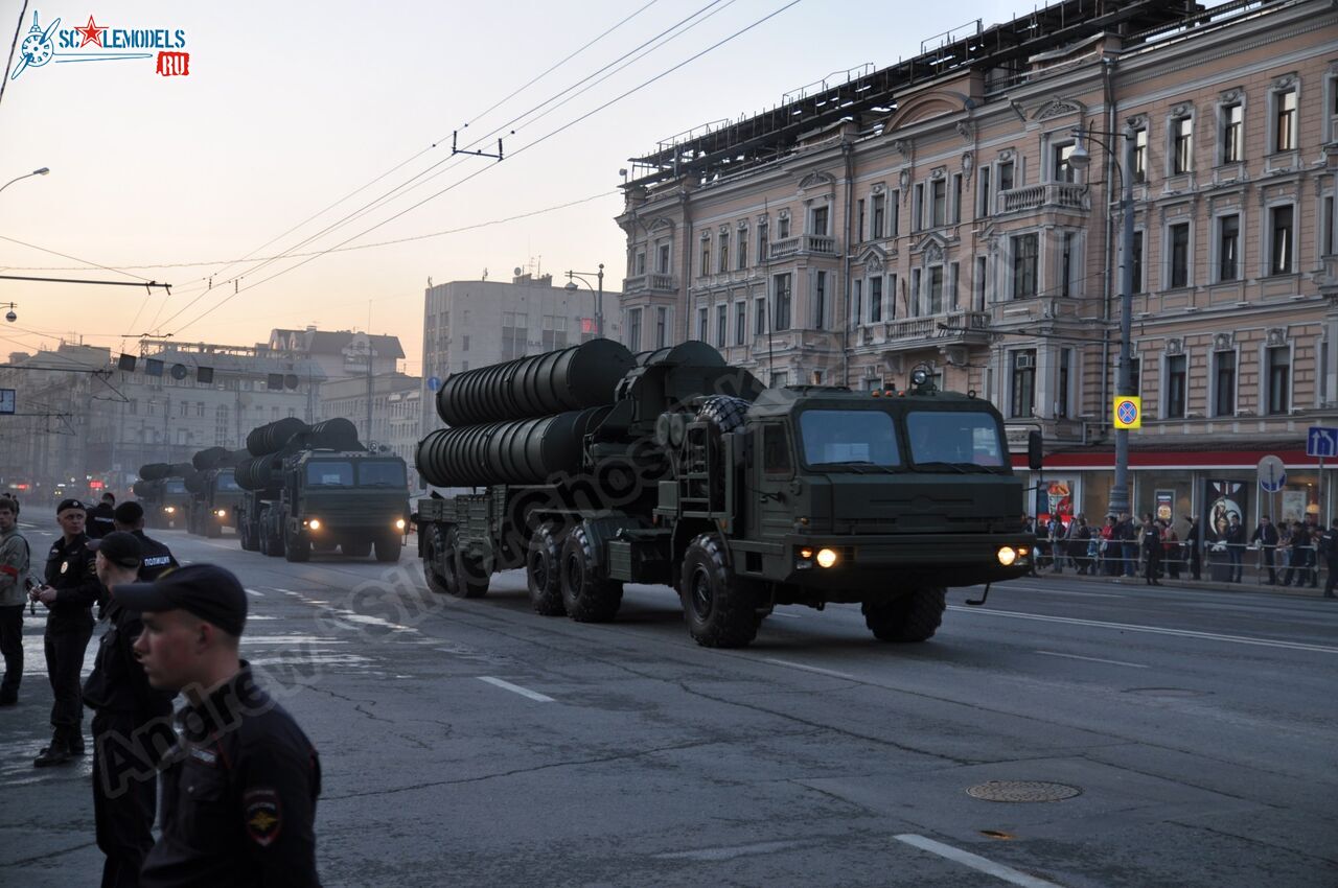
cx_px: 669
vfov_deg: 28.0
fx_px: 1782
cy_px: 444
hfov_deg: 41.2
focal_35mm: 48
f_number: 2.8
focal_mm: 32
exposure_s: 1/100
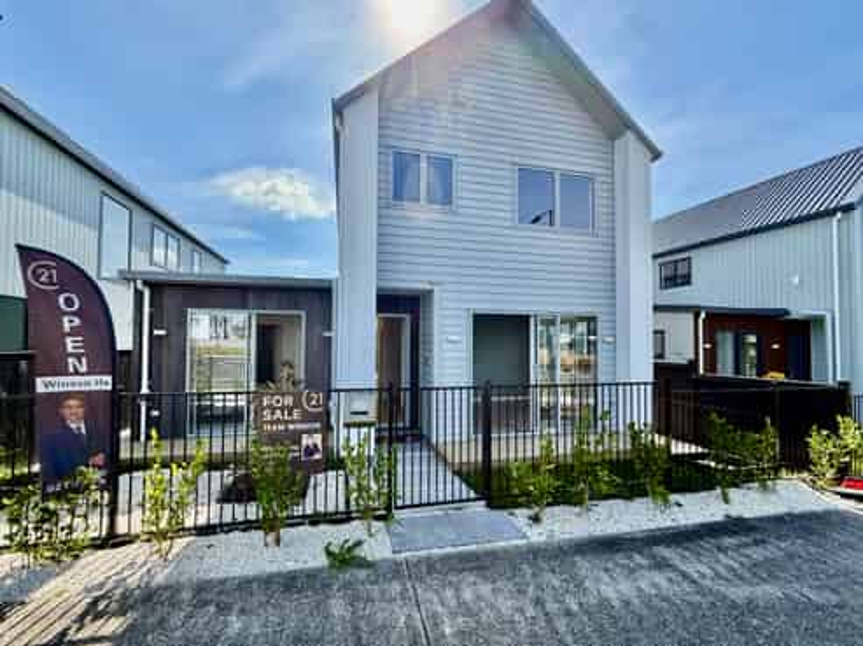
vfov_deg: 85.6
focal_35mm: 14
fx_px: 349
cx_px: 432
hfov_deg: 102.1
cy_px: 323
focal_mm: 2.22
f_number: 2.2
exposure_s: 1/1431
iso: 64
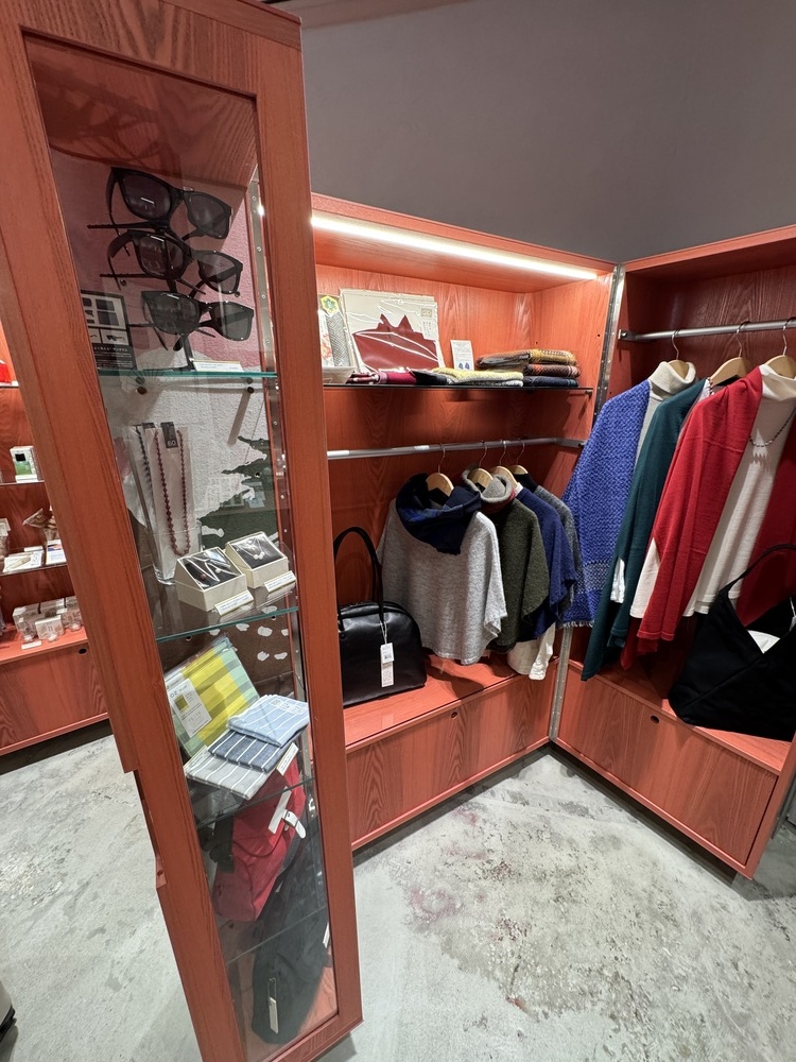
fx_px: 429
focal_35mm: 14
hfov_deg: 85.7
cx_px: 398
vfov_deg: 102.1
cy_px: 531
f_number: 2.2
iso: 250
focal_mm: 2.22
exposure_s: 1/100
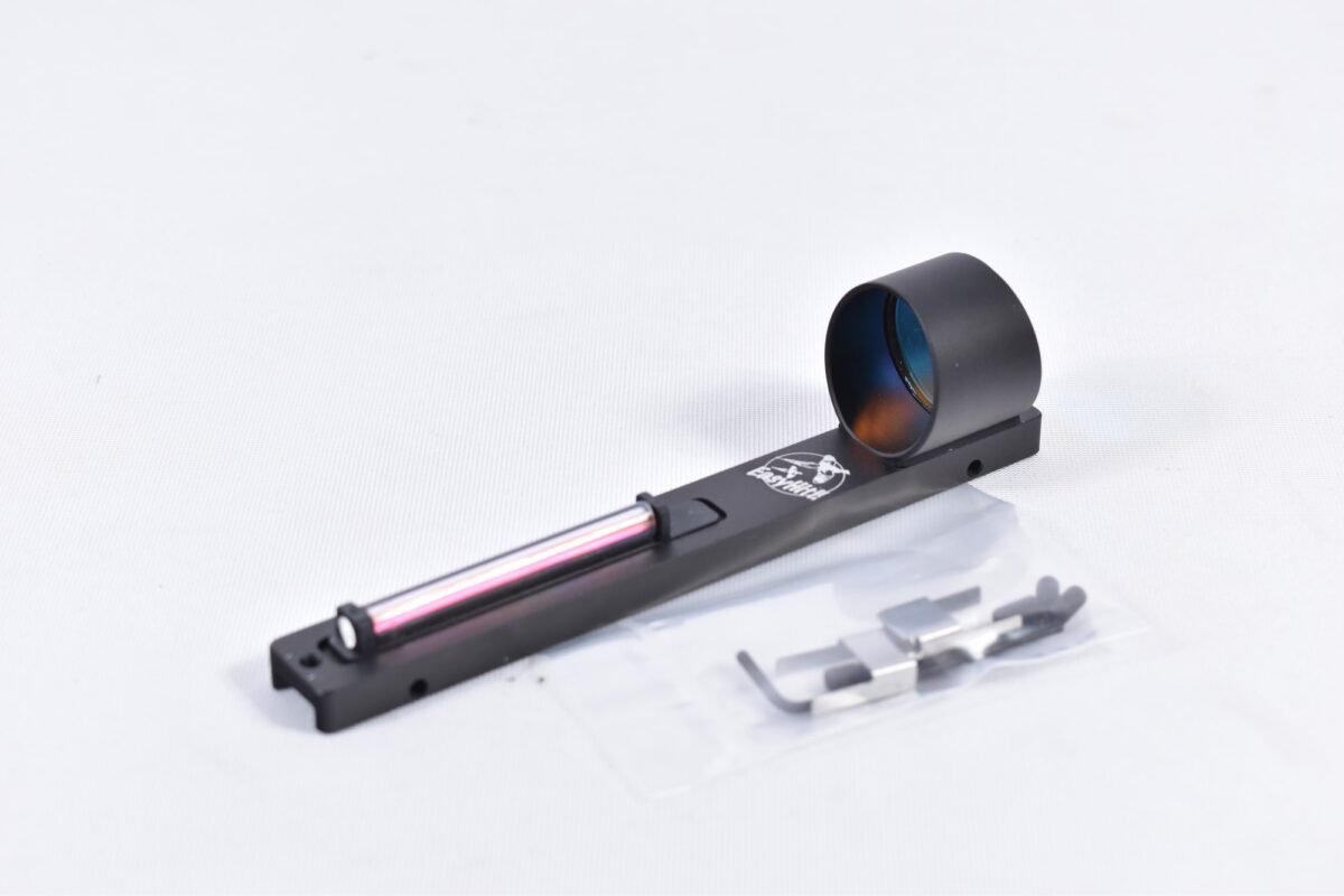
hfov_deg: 24.6
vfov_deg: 16.6
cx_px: 672
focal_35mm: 82
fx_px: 3080
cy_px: 448
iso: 640
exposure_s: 1/50
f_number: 5.6
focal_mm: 55
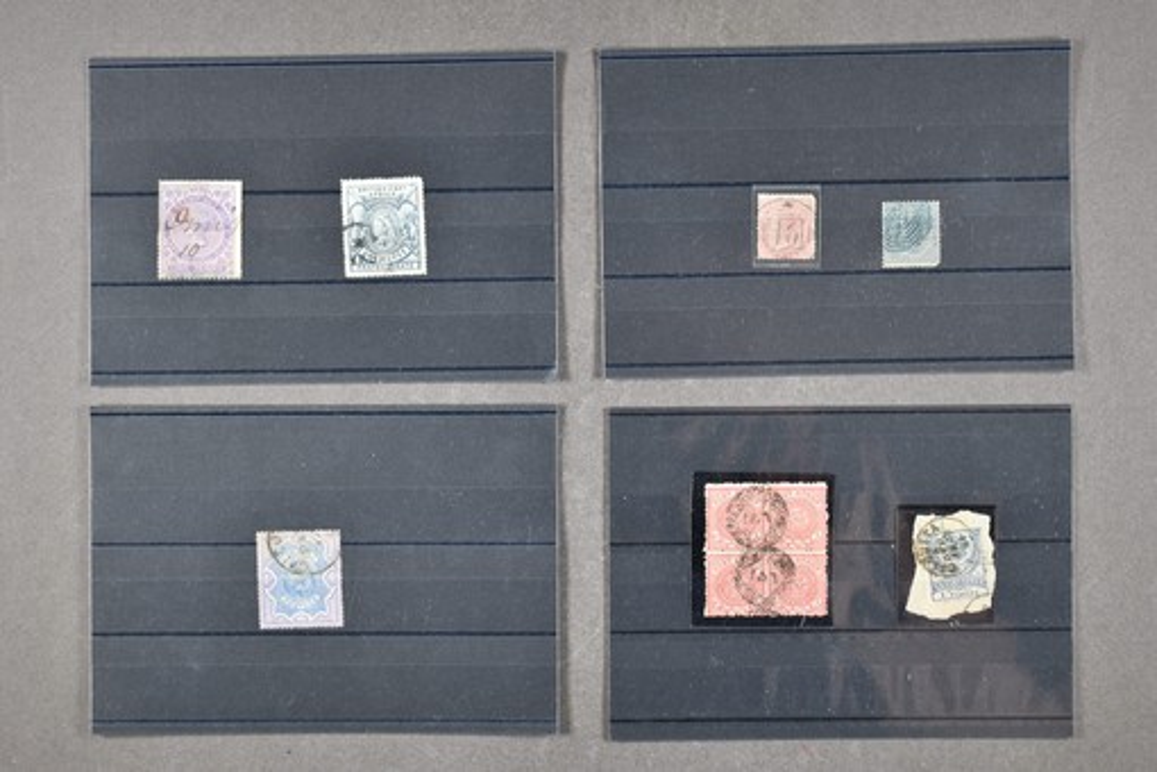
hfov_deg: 35.1
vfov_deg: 23.8
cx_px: 578
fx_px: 1832
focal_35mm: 57
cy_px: 386
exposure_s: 1/30
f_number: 4.8
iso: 100
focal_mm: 38
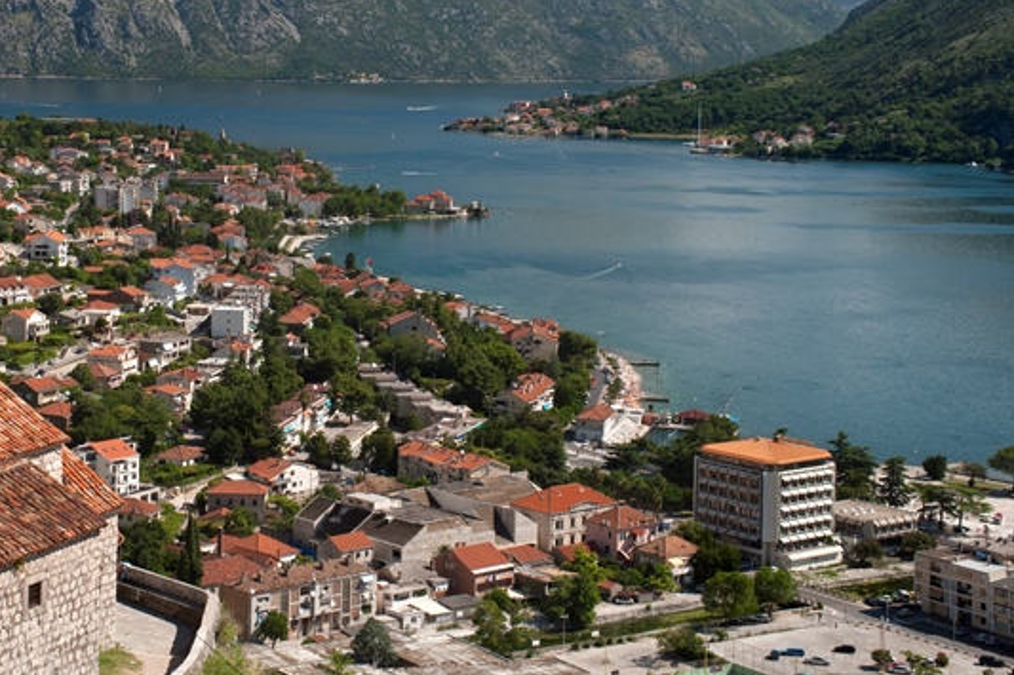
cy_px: 287
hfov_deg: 26.8
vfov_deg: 18.2
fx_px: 2112
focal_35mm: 75
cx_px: 316
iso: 400
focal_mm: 50
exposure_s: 1/320
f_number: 11
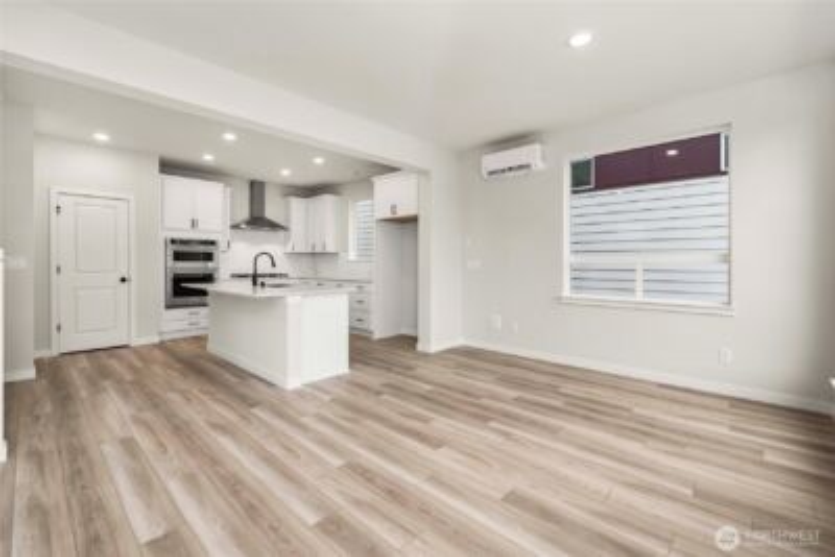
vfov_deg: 81.3
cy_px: 278
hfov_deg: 104.2
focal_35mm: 14
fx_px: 325
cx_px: 418
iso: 80
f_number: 7.1
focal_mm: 14
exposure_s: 1/100
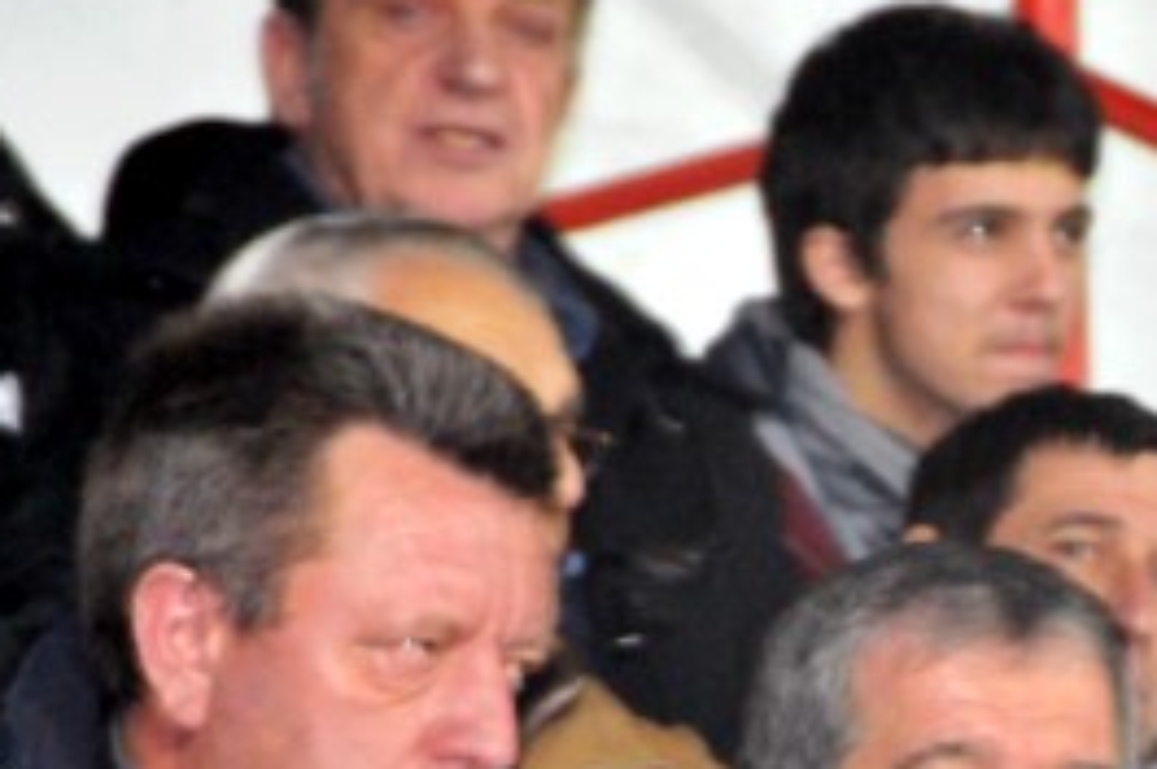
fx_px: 19099
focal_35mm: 595
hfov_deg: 3.5
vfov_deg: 2.3
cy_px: 955
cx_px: 1441
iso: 3200
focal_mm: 150
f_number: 7.1
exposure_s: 1/60
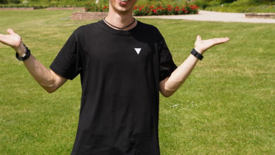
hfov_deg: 38.4
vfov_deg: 22.1
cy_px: 39
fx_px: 394
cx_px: 121
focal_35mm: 54
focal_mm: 34
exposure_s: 1/400
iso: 100
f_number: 5.6
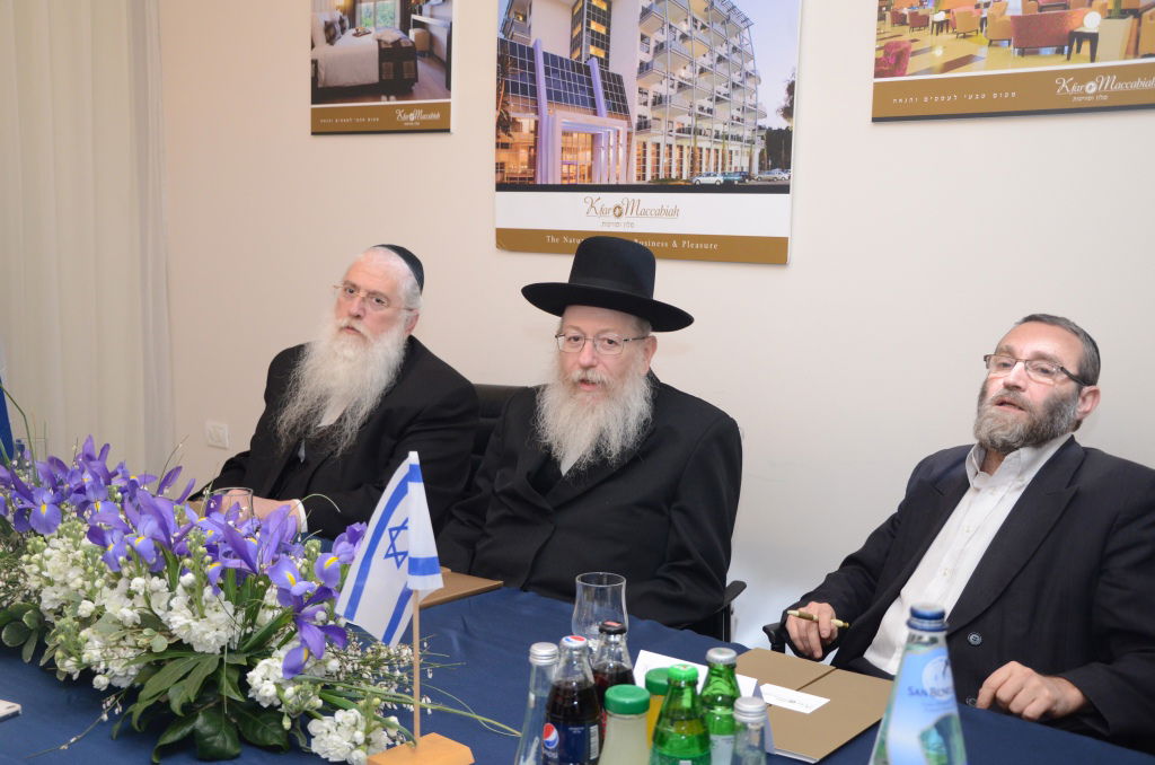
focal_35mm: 42
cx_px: 578
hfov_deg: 46.5
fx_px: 1345
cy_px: 382
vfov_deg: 31.7
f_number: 5.6
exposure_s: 1/100
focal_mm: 28
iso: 1250
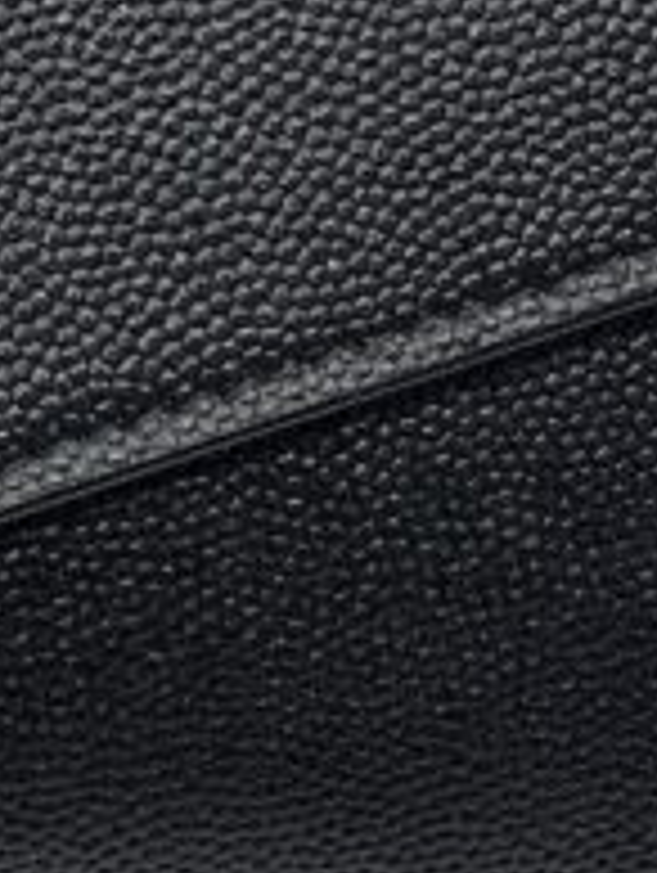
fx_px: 3459
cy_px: -22
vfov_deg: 14.1
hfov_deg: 10.2
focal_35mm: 137
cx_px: -536
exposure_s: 1/124
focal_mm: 4.25
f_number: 1.8
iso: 32
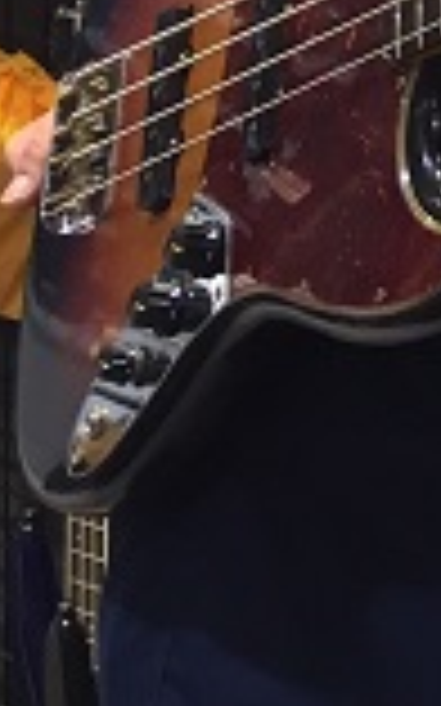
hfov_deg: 9.1
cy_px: -351
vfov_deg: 15.4
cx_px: 1143
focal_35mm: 125
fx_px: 2406
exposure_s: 1/30
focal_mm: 4.15
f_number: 2.2
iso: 80
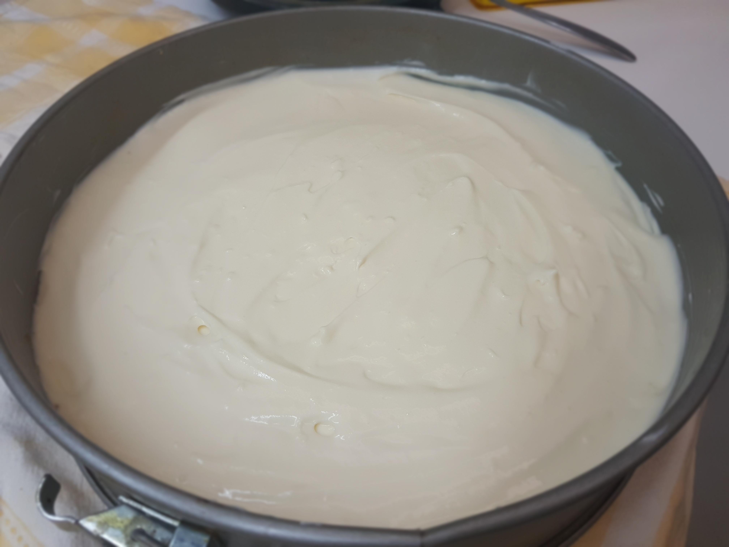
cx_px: 364
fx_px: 548
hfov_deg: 67.3
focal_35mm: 26
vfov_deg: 53.1
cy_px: 274
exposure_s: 1/50
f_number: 1.7
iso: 80
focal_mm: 4.2
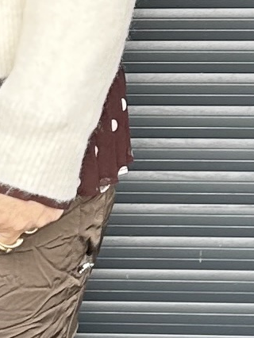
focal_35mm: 88
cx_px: -109
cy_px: -194
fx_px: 860
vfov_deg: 19.0
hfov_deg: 15.7
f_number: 1.78
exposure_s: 1/196
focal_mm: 6.86
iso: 64
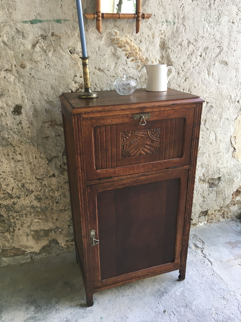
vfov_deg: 61.7
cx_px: 120
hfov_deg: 48.2
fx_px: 269
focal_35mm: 29
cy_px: 161
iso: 32
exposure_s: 1/33
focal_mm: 4.15
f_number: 2.2
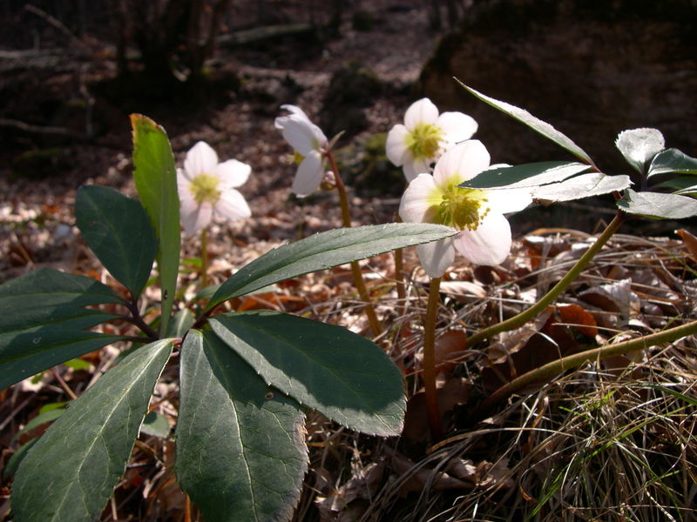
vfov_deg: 37.7
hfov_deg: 49.0
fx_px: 765
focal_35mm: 38
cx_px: 348
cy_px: 261
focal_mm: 8
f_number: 7.6
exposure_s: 1/116
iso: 100
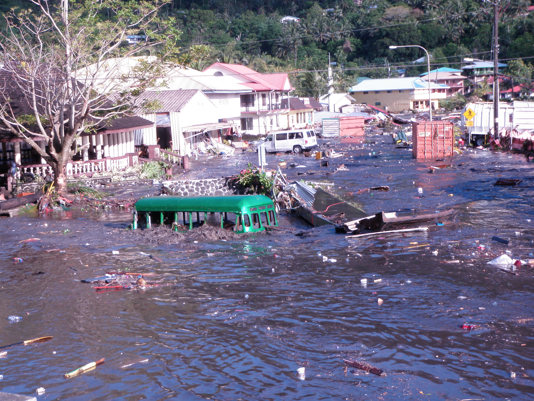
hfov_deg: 33.8
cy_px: 200
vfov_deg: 25.7
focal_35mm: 57
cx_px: 267
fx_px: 879
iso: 50
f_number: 5
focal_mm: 10.34
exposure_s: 1/125
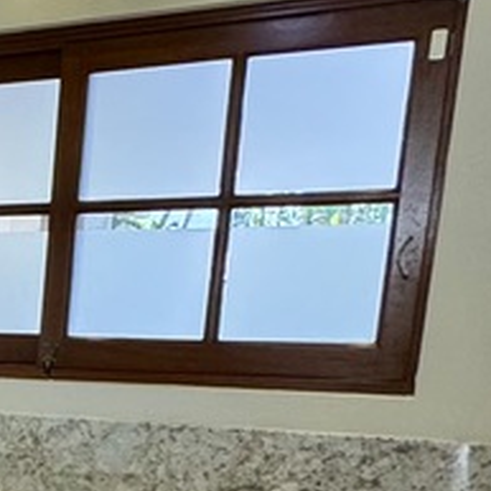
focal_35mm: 77
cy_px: 496
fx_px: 1236
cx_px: -575
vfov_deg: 21.6
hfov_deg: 15.8
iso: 200
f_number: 2.2
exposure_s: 1/120
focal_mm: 2.22
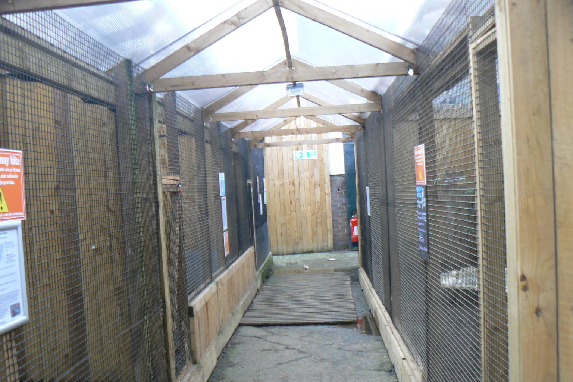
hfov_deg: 49.6
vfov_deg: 34.1
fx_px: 621
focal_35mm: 39
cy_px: 222
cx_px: 288
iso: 80
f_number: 2.8
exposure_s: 1/30
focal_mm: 6
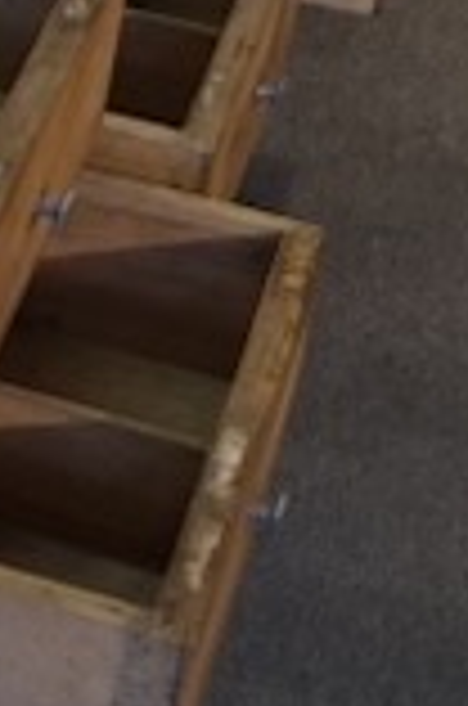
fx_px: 2624
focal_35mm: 134
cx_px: -112
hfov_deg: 10.0
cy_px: -153
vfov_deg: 14.8
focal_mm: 23
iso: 3200
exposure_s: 1/125
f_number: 4
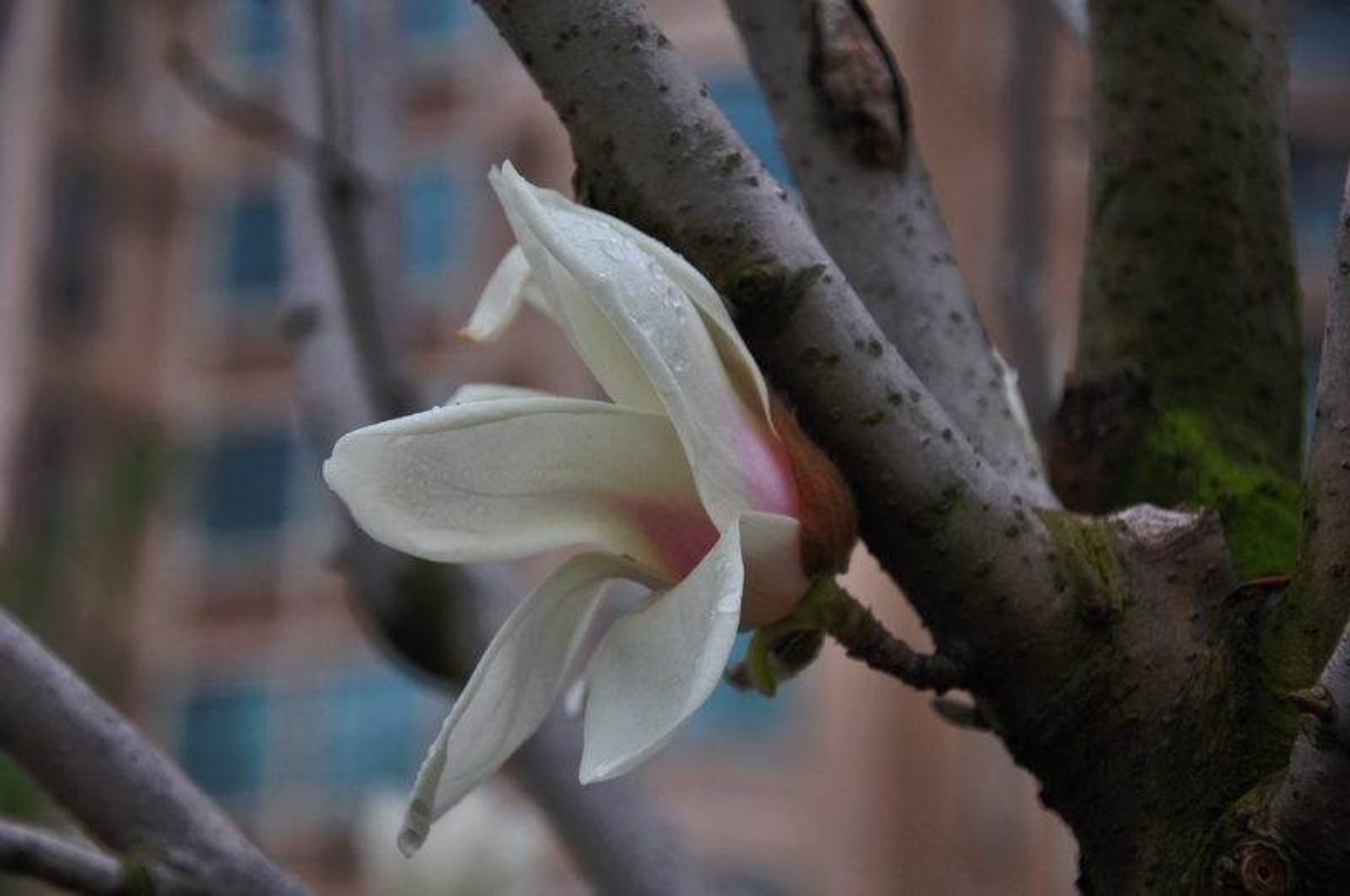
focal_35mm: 120
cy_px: 448
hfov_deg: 17.1
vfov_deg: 11.4
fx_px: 4494
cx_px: 675
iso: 400
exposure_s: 1/320
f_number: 5.6
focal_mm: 80
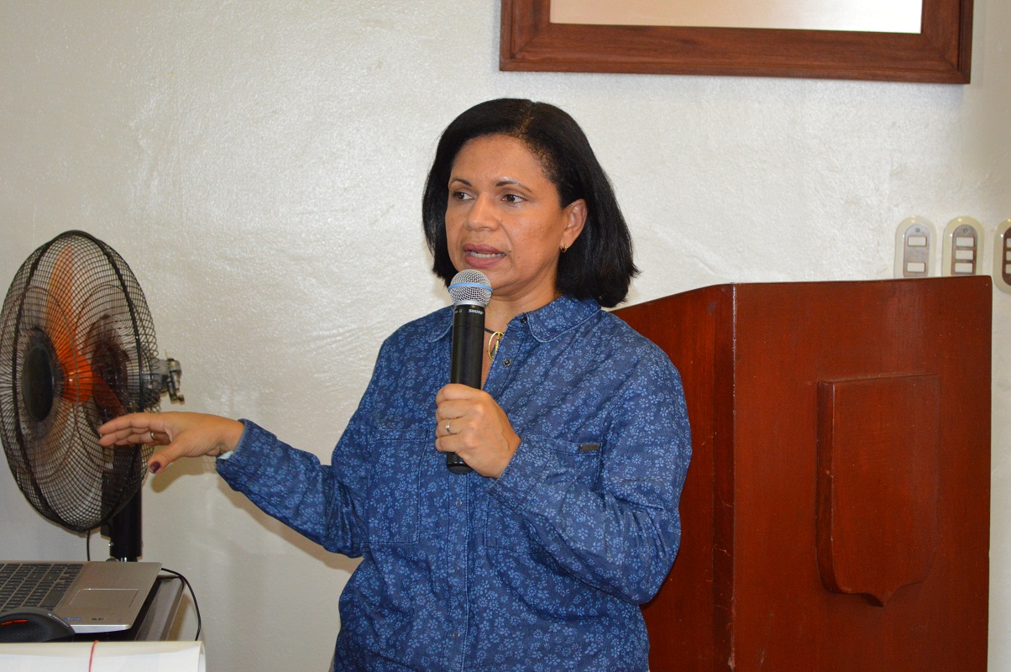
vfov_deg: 18.9
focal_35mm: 72
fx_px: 2020
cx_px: 506
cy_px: 336
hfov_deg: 28.1
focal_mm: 48
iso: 1600
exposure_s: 1/60
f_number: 5.6
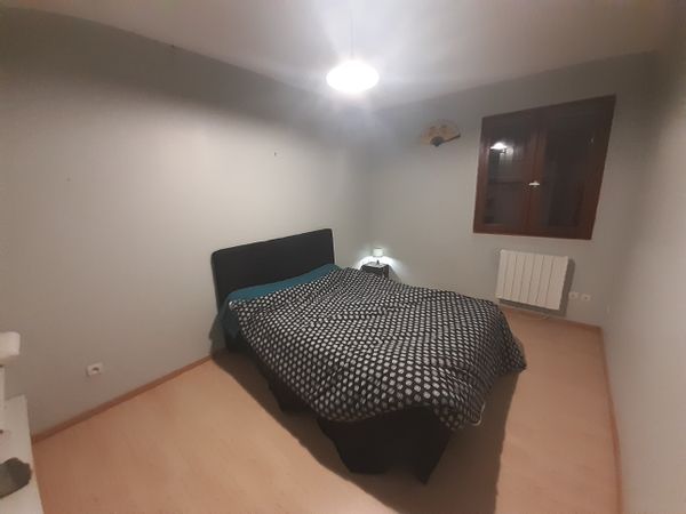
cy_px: 257
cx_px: 343
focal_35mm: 13
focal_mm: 1.13
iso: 400
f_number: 2.2
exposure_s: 1/20
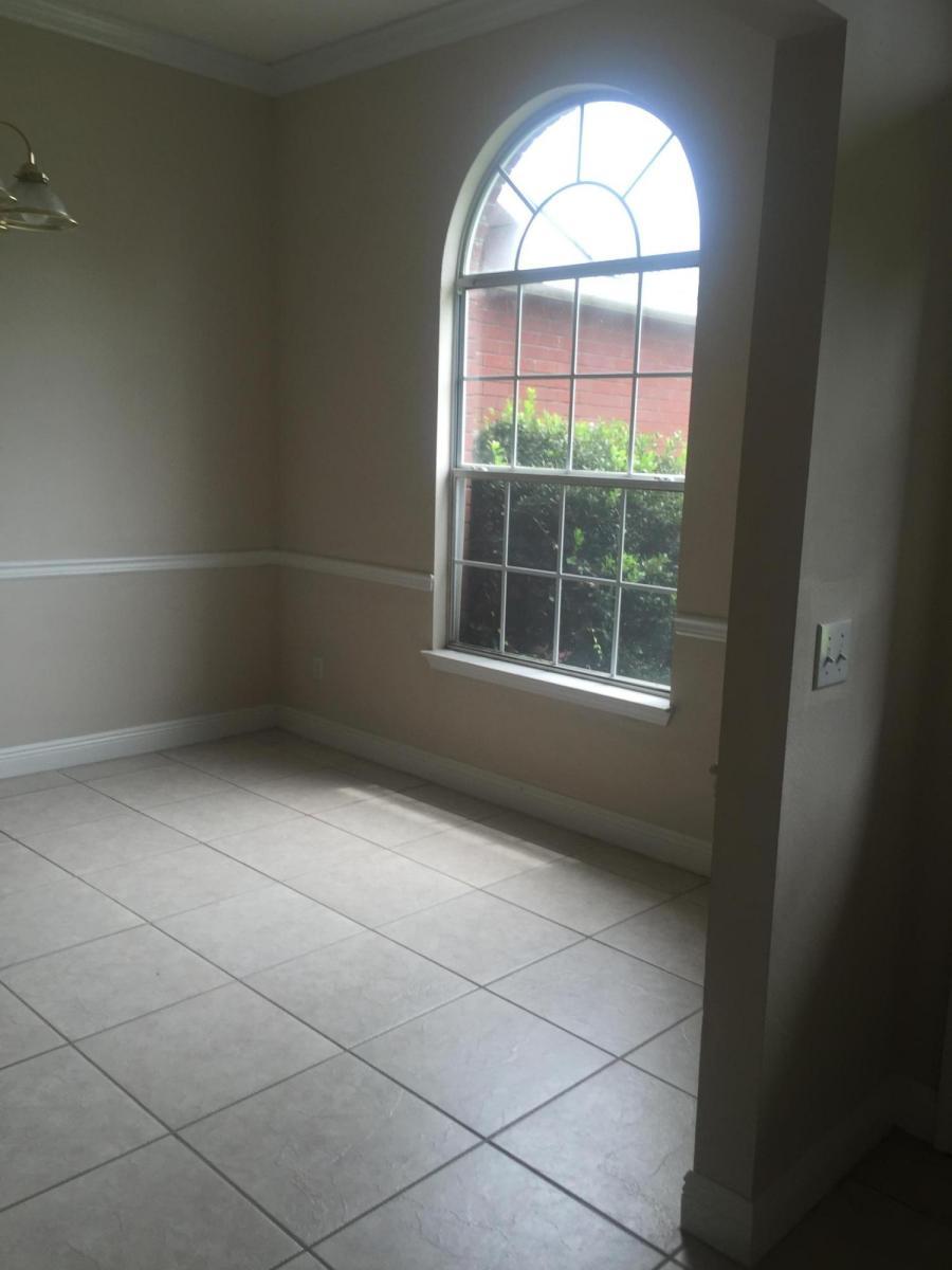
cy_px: 635
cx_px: 476
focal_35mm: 29
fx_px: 1063
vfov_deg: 61.7
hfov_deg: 48.2
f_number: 2.2
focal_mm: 4.15
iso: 32
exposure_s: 1/110
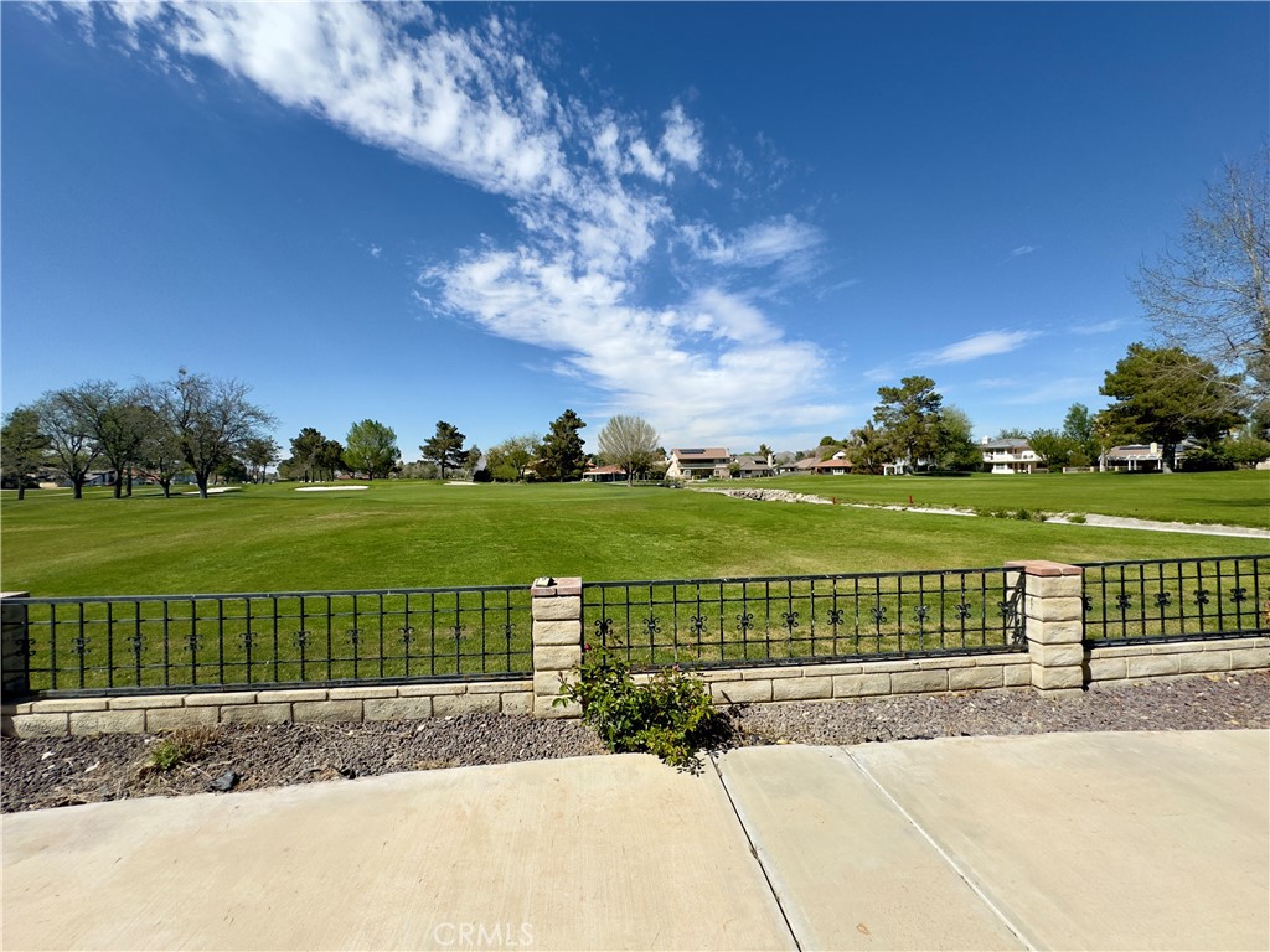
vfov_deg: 85.7
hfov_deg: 102.1
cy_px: 476
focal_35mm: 14
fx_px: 514
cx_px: 635
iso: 40
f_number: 2.2
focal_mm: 2.22
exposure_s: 1/2584
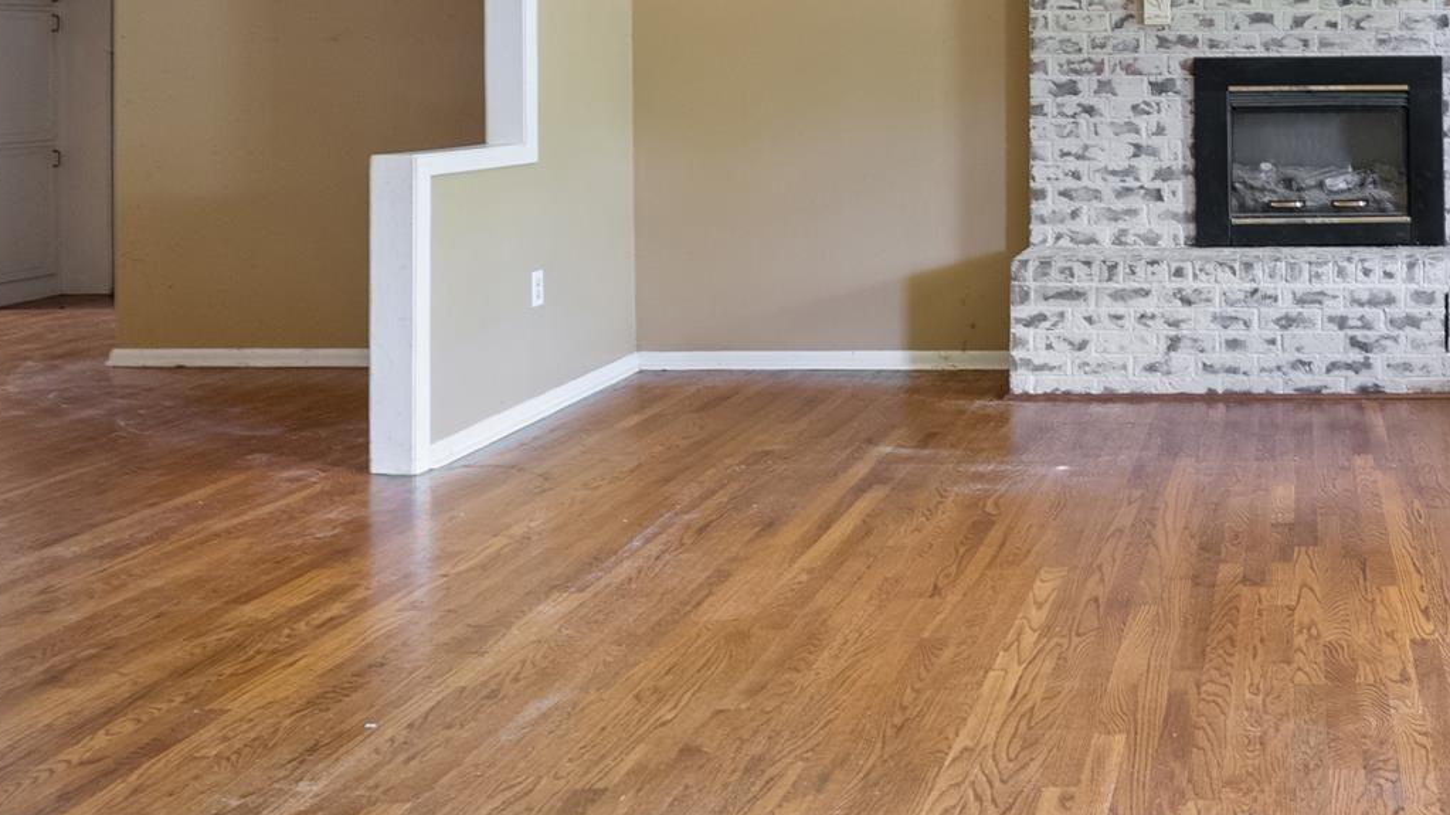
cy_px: 61
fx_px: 1576
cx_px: 1297
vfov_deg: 27.8
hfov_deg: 45.0
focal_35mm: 41
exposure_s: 1/2
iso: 640
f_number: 9
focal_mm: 16
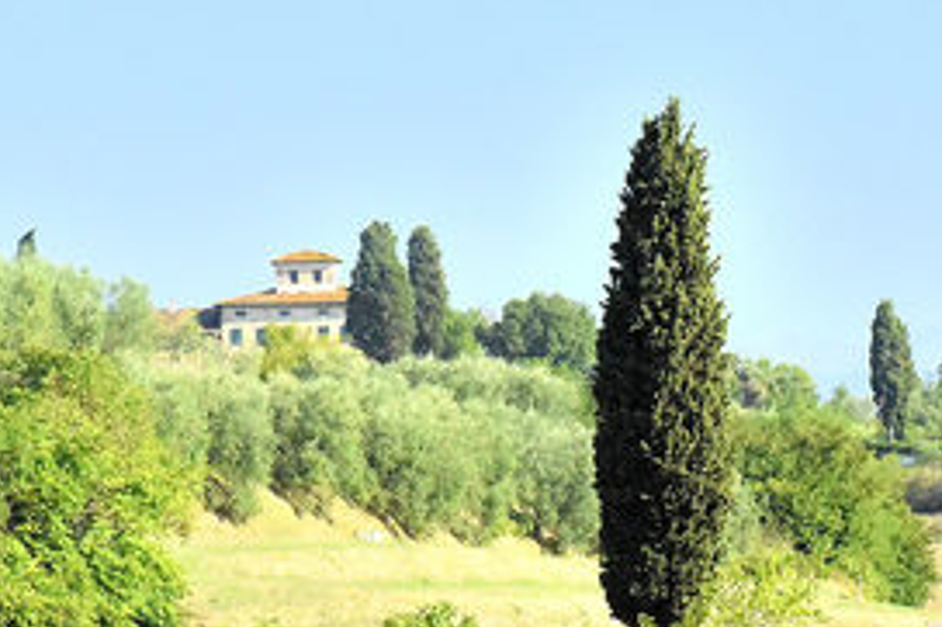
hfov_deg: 6.2
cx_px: 665
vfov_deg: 4.1
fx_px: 8656
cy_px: 409
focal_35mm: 331
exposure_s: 1/2500
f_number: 14
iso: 10000
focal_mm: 100
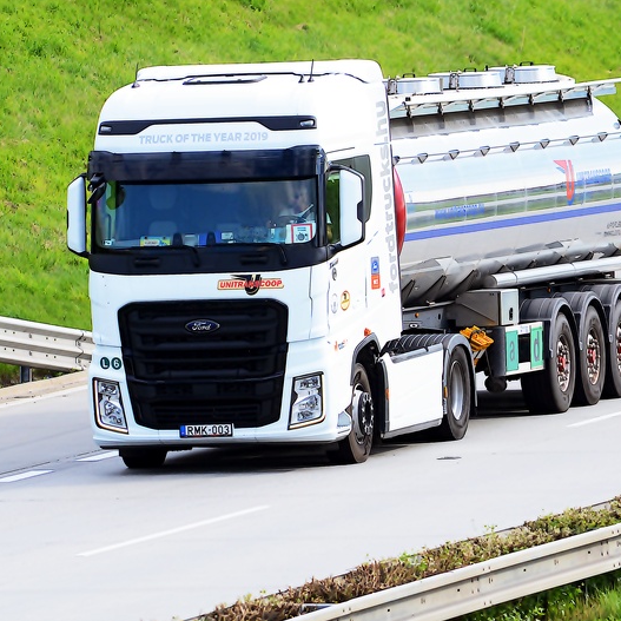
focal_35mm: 579
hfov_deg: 3.0
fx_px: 11752
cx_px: 242
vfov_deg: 3.0
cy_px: 310
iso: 800
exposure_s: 1/800
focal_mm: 300
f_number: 8
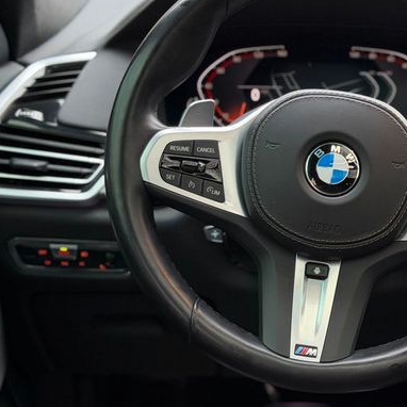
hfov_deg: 23.9
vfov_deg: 24.3
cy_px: 197
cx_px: 327
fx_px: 944
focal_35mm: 71
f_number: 1.78
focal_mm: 6.76
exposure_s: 1/49
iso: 160
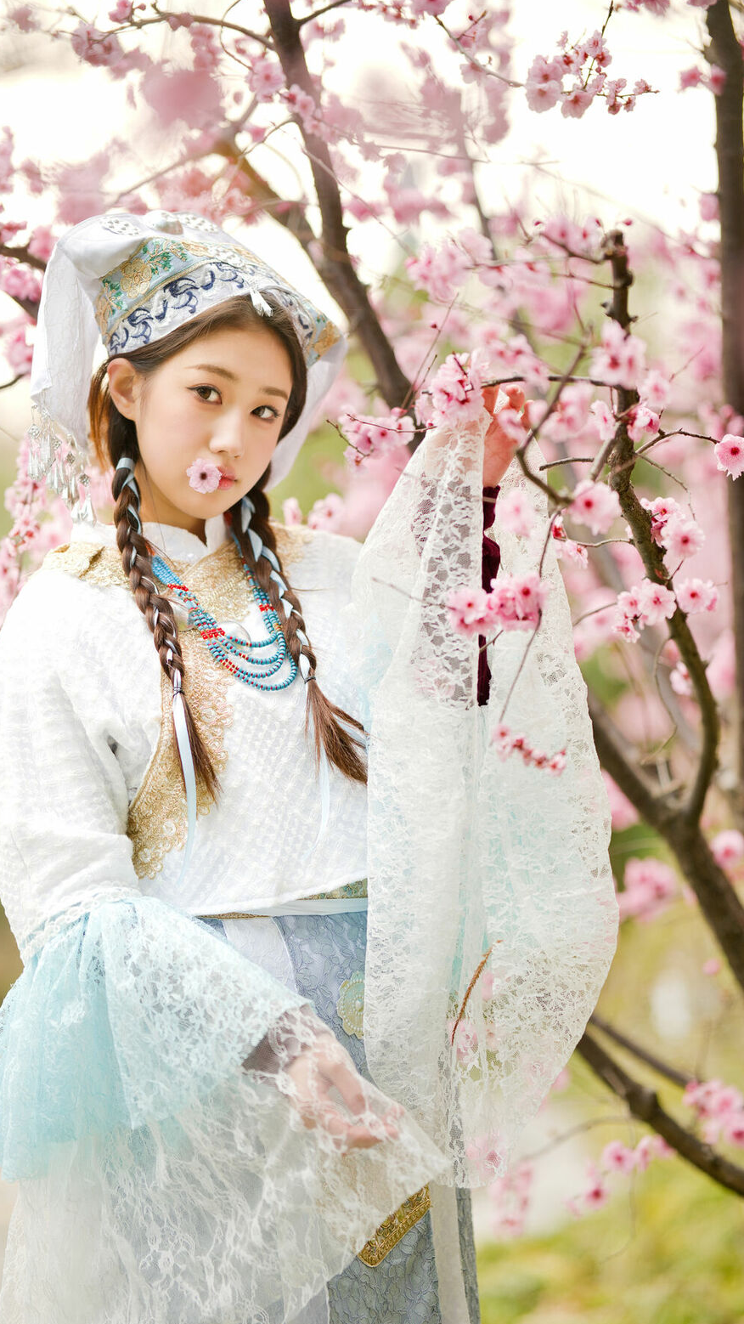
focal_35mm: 90
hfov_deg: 13.4
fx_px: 3157
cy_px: 660
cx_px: 388
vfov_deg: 23.7
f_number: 1.4
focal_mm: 85
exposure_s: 1/800
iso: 100
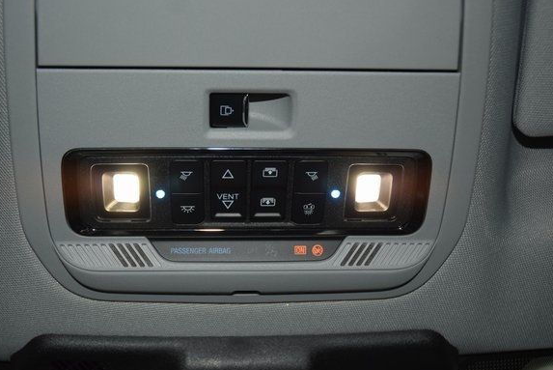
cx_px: 250
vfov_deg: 27.8
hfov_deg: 40.6
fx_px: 746
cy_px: 189
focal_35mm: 49
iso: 450
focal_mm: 29
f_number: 3.8
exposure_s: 1/60
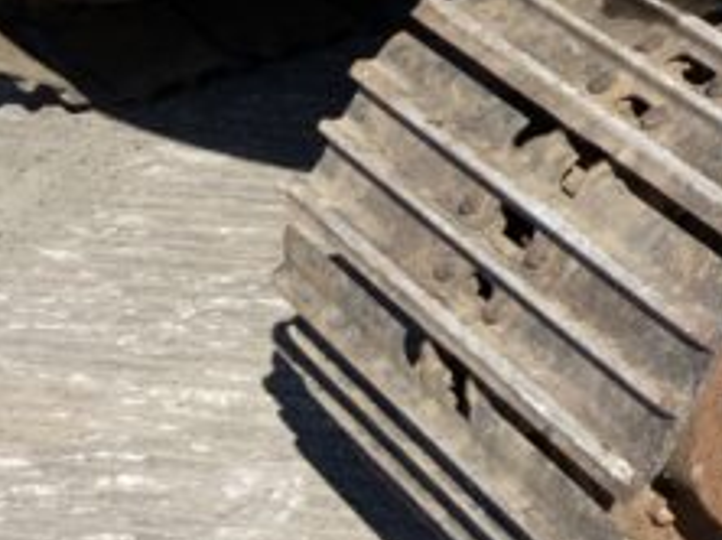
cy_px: -218
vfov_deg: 10.7
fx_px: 2792
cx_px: 1600
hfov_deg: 12.4
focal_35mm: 134
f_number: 1.8
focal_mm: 3
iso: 16
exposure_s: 1/1675
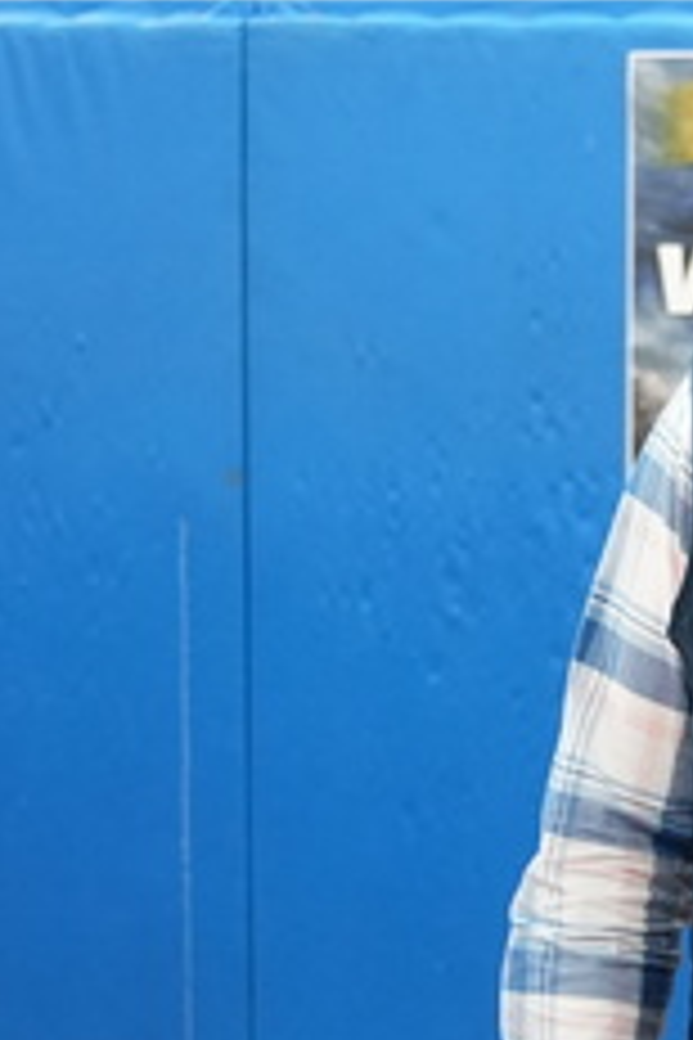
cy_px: 718
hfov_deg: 9.1
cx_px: 1359
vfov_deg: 14.4
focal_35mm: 142
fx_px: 4100
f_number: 2.8
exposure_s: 1/125
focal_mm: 32
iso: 2500
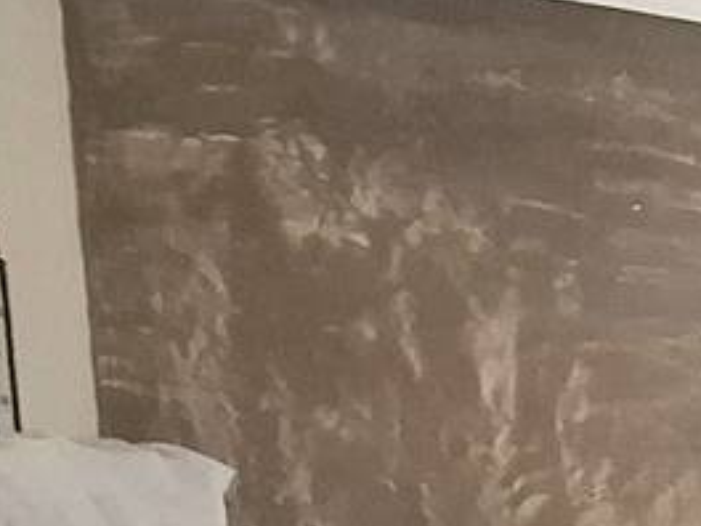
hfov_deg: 17.9
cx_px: 1434
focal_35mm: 71
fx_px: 1438
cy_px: 685
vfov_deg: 19.2
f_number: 2.2
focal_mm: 1.74
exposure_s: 1/40
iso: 200
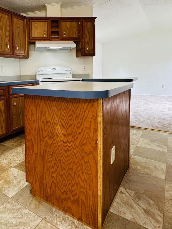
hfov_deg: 50.4
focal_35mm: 26
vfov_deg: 66.2
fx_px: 172
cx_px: 39
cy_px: 85
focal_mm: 2.22
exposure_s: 1/60
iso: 160
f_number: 2.2
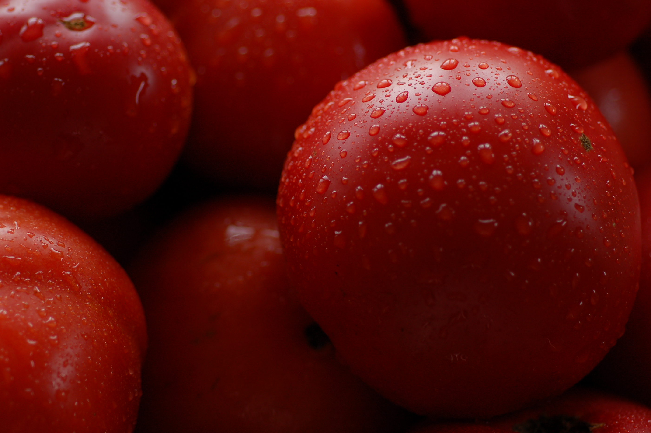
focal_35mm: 97
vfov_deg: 14.1
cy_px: 216
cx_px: 309
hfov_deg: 21.0
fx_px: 1753
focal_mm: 60
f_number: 3.3
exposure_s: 1/100
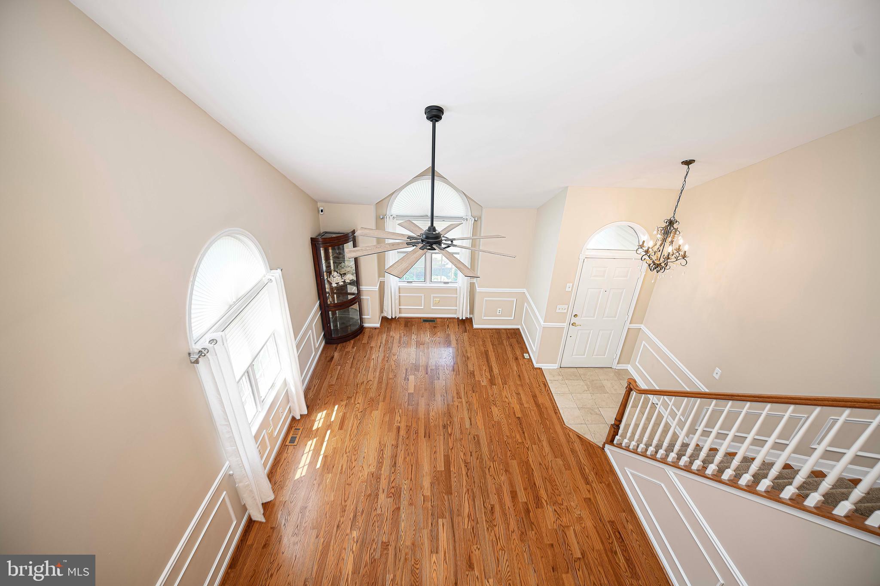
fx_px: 367
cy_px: 293
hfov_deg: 100.4
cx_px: 440
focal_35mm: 15
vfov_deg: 77.3
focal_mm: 15
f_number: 4
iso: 250
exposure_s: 1/200
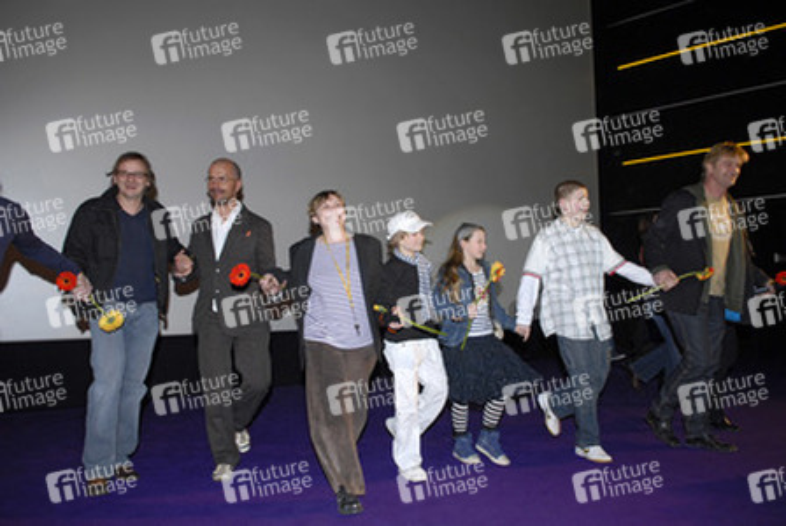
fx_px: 557
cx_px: 393
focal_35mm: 26
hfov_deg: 70.4
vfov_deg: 50.5
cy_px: 263
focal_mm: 17
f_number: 5
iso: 400
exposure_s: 1/125
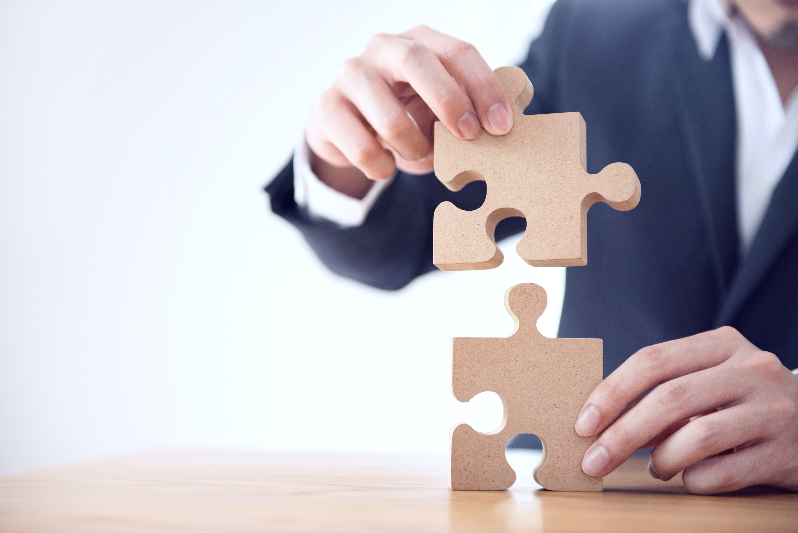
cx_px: 399
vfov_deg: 8.1
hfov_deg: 12.1
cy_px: 266
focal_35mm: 170
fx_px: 3770
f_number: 3.2
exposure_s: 1/20
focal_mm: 170
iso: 500
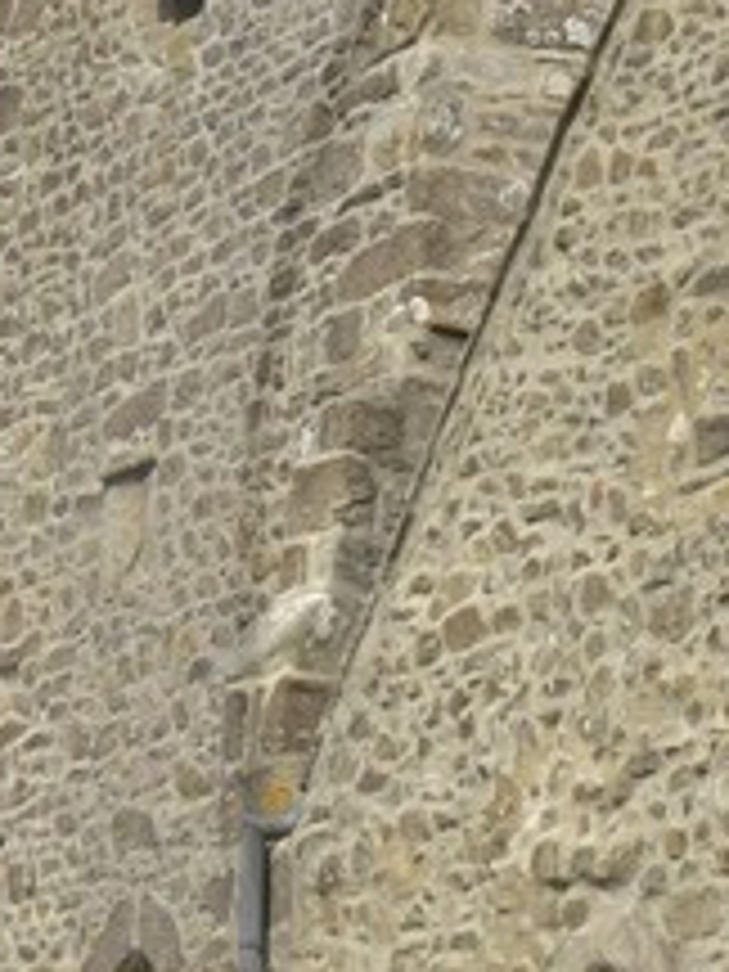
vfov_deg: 9.3
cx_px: 1886
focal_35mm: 213
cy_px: 634
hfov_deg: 6.6
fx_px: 5981
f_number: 14
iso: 100
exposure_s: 1/125
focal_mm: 20
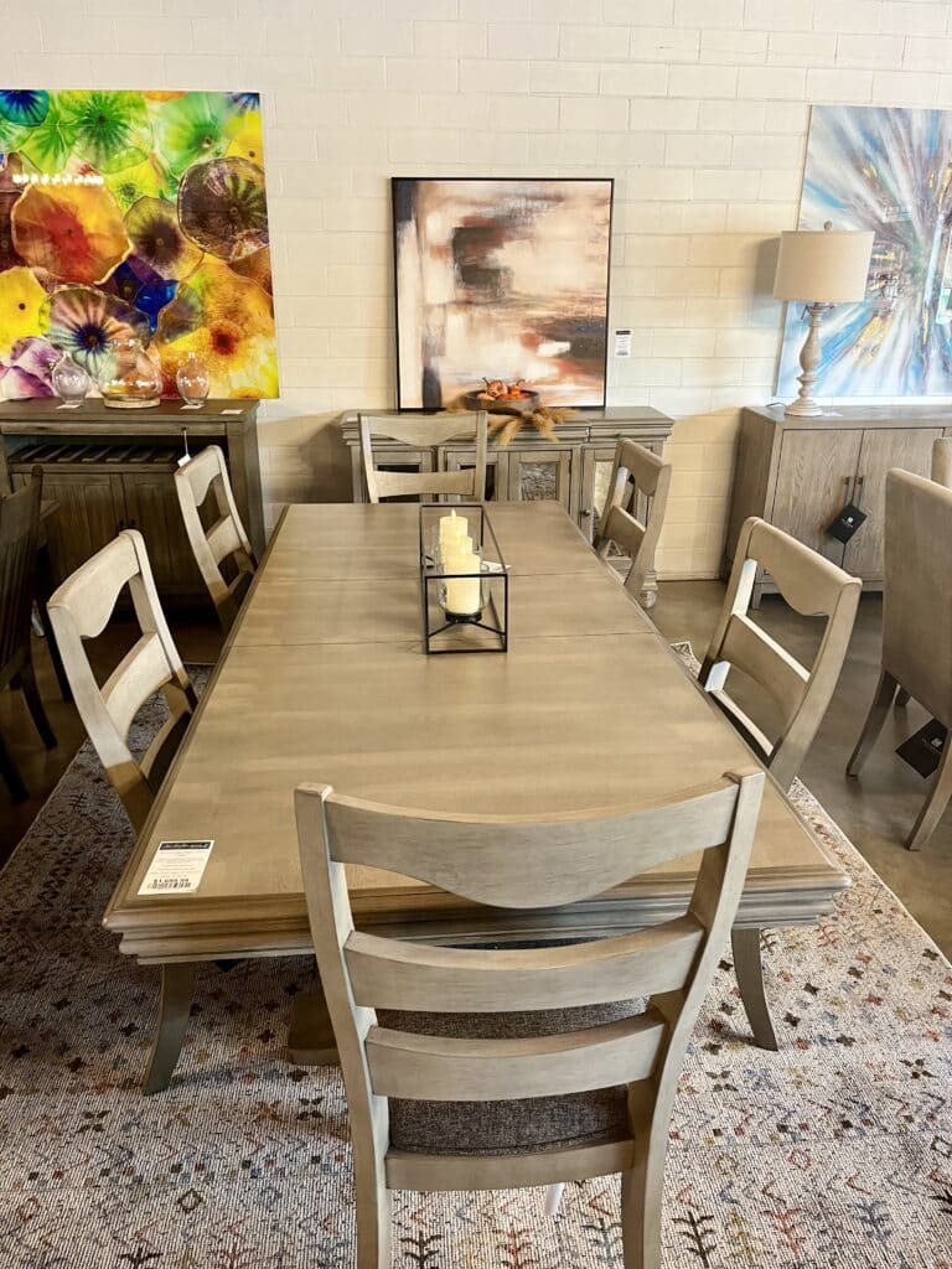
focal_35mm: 26
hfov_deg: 53.1
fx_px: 953
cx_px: 476
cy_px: 634
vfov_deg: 67.3
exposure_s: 1/60
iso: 160
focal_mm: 5.1
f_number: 1.6
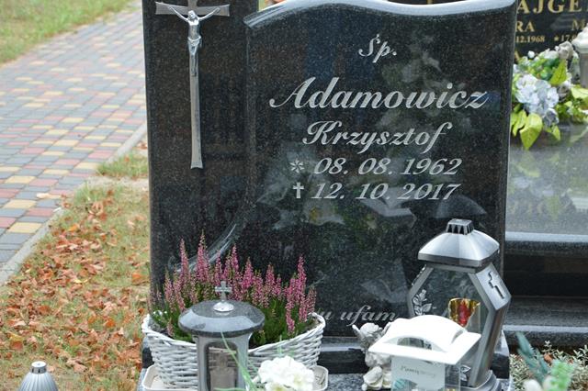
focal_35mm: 87
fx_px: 1420
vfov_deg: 15.7
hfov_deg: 23.4
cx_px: 294
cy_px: 196
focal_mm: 58
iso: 360
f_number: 5.6
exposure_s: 1/125
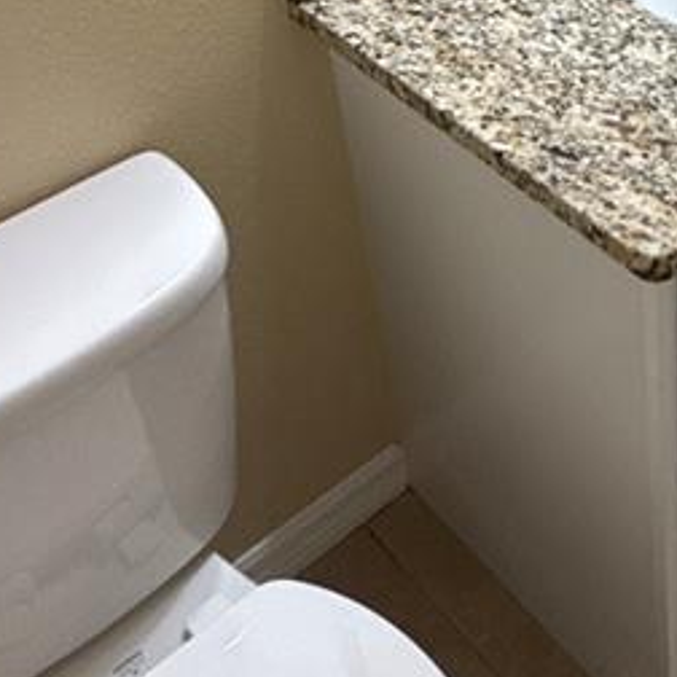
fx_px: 1305
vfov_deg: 26.4
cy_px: -97
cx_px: 741
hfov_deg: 26.8
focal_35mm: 59
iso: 250
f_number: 2.2
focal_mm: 2.22
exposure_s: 1/120
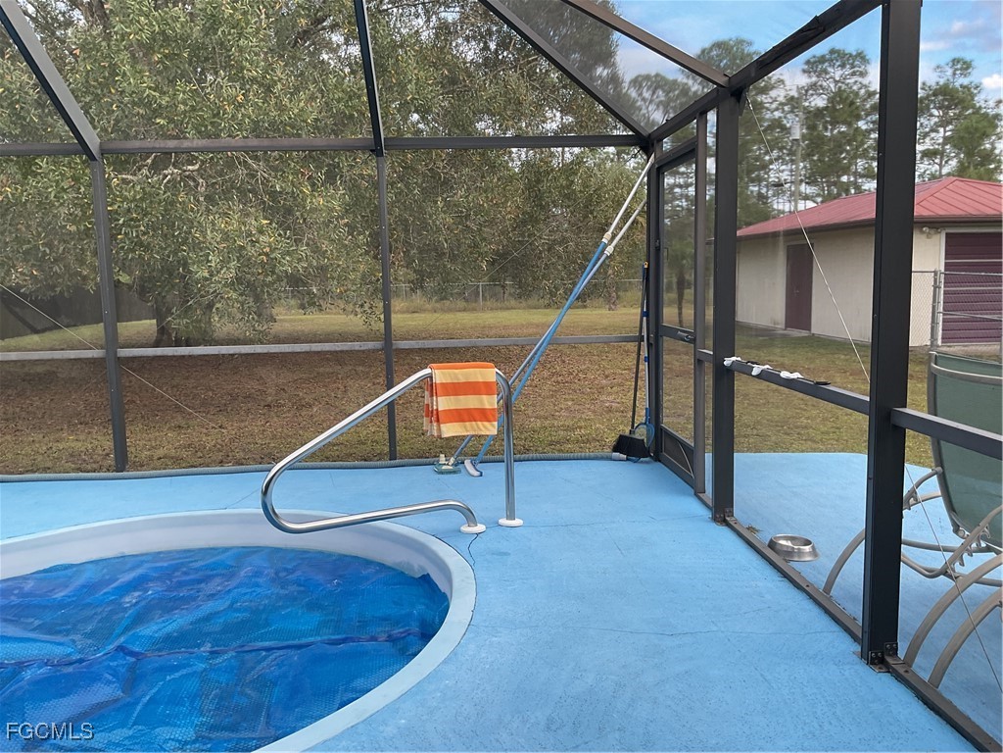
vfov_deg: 48.2
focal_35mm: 29
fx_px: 840
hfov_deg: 61.7
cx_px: 502
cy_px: 376
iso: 16
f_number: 1.8
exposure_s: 1/170
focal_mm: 3
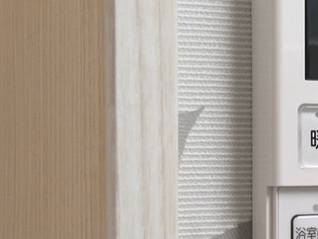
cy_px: 199
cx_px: 445
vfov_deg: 9.7
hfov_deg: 12.5
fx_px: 1397
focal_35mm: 152
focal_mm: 5.43
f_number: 1.89
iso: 365
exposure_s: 1/120
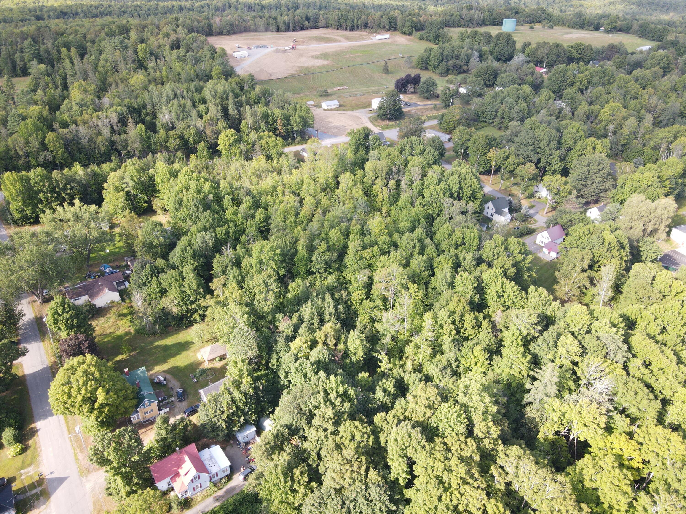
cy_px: 257
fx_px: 476
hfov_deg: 71.6
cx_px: 343
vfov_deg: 56.8
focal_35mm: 24
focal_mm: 4.5
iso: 200
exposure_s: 1/12.5
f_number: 2.8
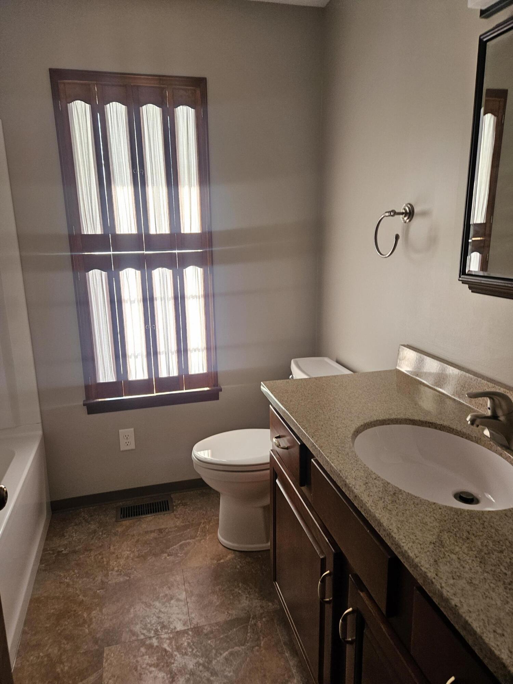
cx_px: 256
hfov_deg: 58.9
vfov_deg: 73.9
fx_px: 454
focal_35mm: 23
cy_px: 342
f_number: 1.8
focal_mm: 5.4
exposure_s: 1/120
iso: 200
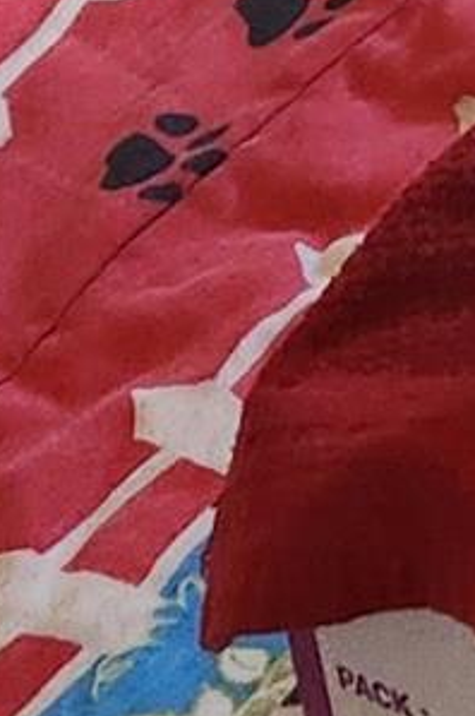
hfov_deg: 5.1
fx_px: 4900
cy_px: -1569
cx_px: 1710
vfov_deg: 7.2
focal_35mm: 247
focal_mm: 5.4
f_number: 1.8
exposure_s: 1/120
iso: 200
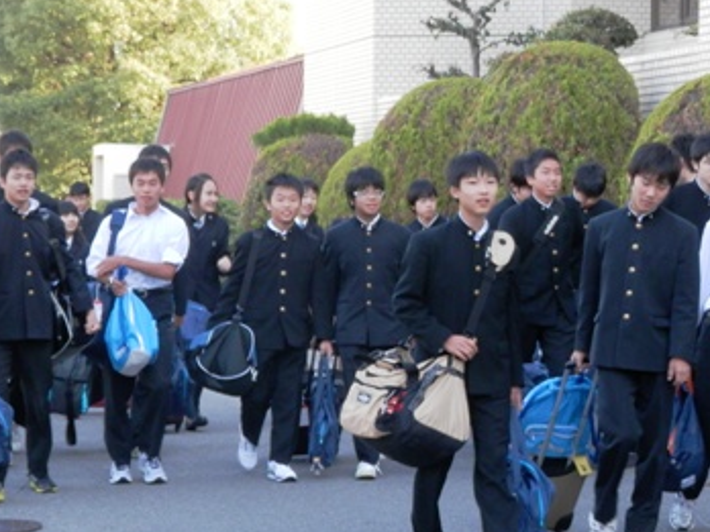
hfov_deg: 15.7
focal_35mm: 125
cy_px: 249
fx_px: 2564
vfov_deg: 11.9
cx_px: 453
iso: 200
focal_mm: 17.3
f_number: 4.9
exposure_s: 1/80
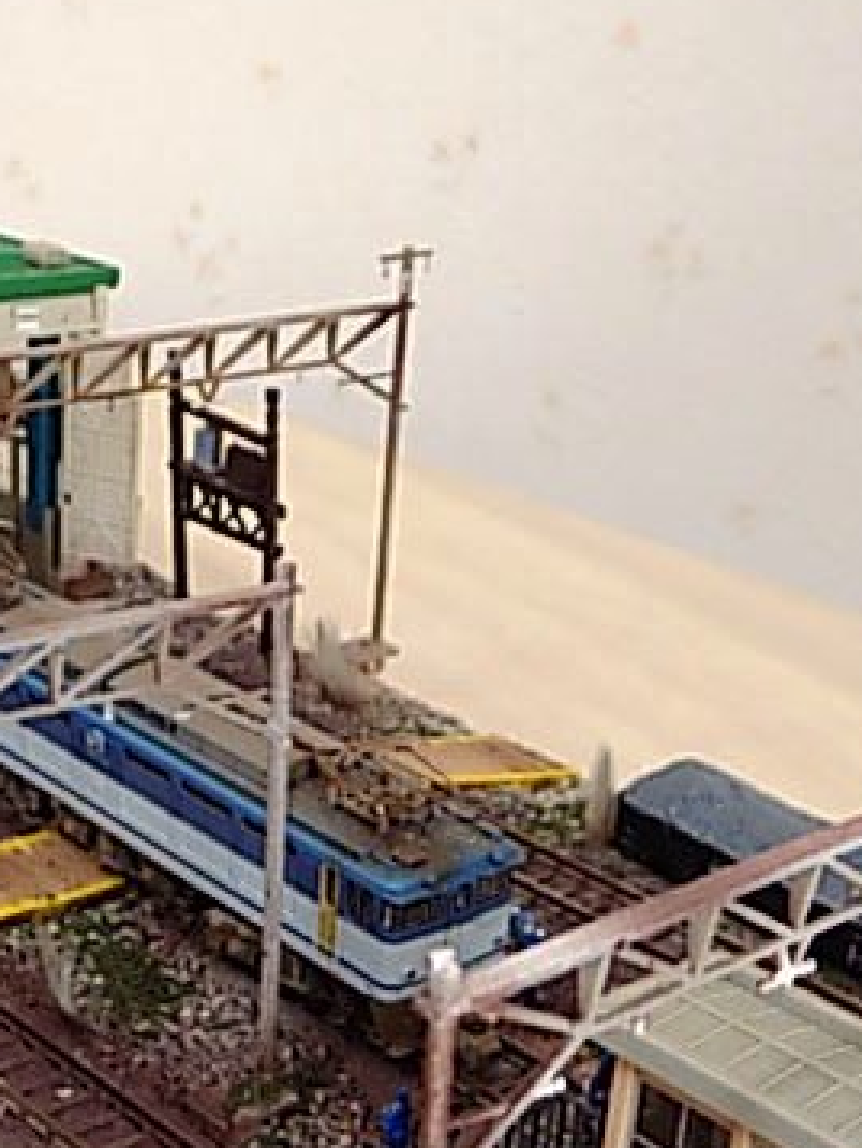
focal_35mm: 61
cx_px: 241
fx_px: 2024
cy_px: 933
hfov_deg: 23.8
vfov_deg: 30.8
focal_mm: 6.1
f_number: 3.4
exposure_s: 1/30
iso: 220
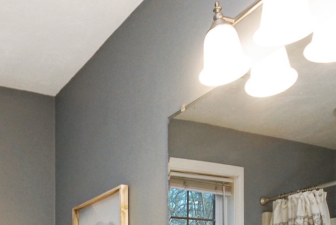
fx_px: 402
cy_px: 314
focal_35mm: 43
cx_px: 58
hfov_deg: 42.9
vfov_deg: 25.5
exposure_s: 1/50
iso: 500
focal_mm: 10
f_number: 5
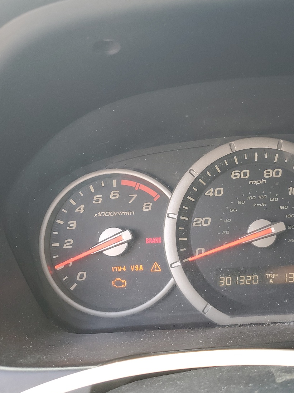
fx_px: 430
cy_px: 205
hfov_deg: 36.8
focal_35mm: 38
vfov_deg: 49.0
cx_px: 221
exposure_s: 1/120
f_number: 1.5
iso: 61
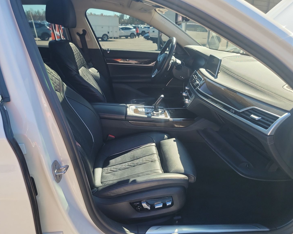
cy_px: 119
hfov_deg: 66.0
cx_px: 141
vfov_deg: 54.9
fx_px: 225
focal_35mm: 26
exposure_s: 1/119
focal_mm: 6.7
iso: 53
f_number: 1.8
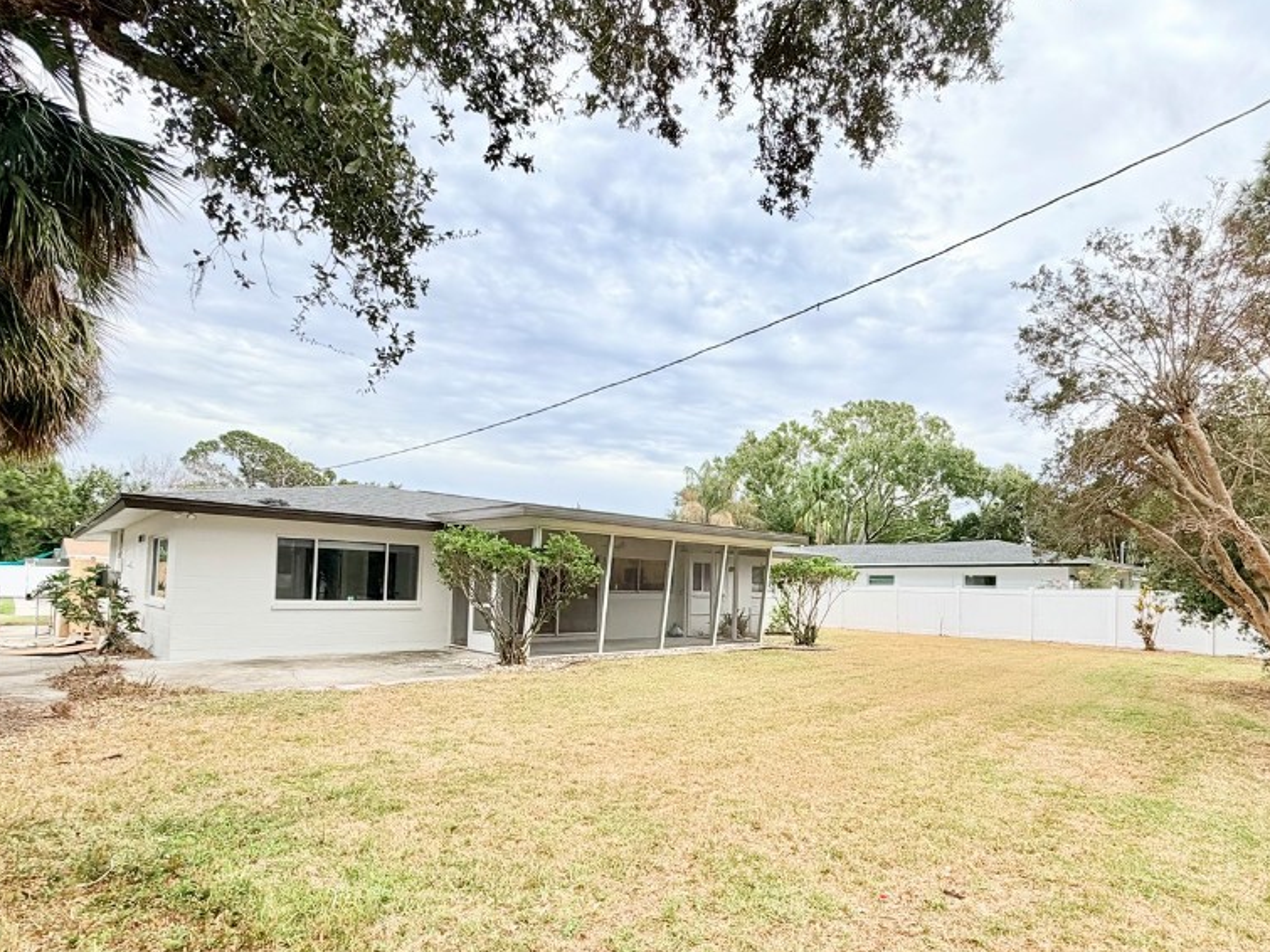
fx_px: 697
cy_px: 558
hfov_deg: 84.3
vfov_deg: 68.2
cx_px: 708
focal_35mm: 19
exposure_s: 1/770
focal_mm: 2.22
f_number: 2.2
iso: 32
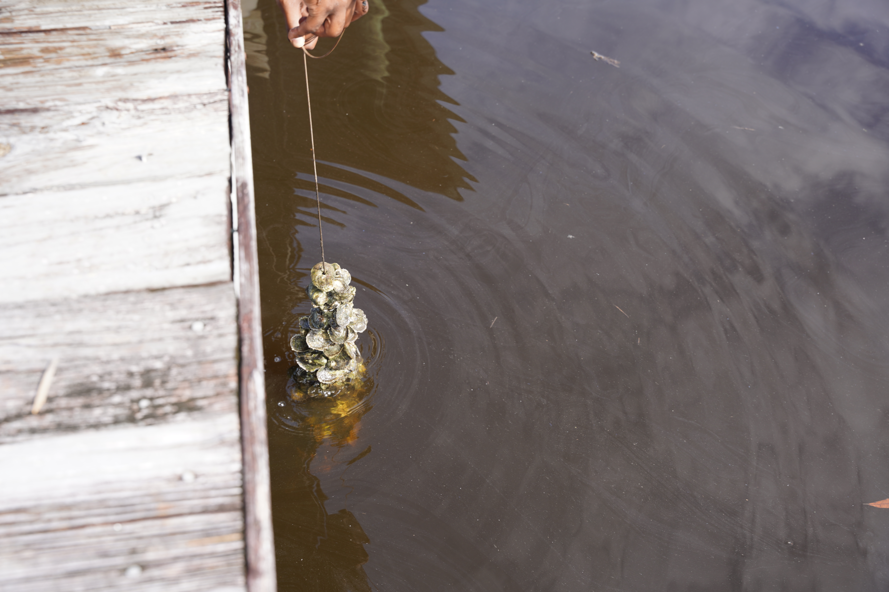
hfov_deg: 48.0
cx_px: 444
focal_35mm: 40
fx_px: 998
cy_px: 296
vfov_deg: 33.1
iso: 100
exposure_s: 1/125
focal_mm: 40.4
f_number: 4.5
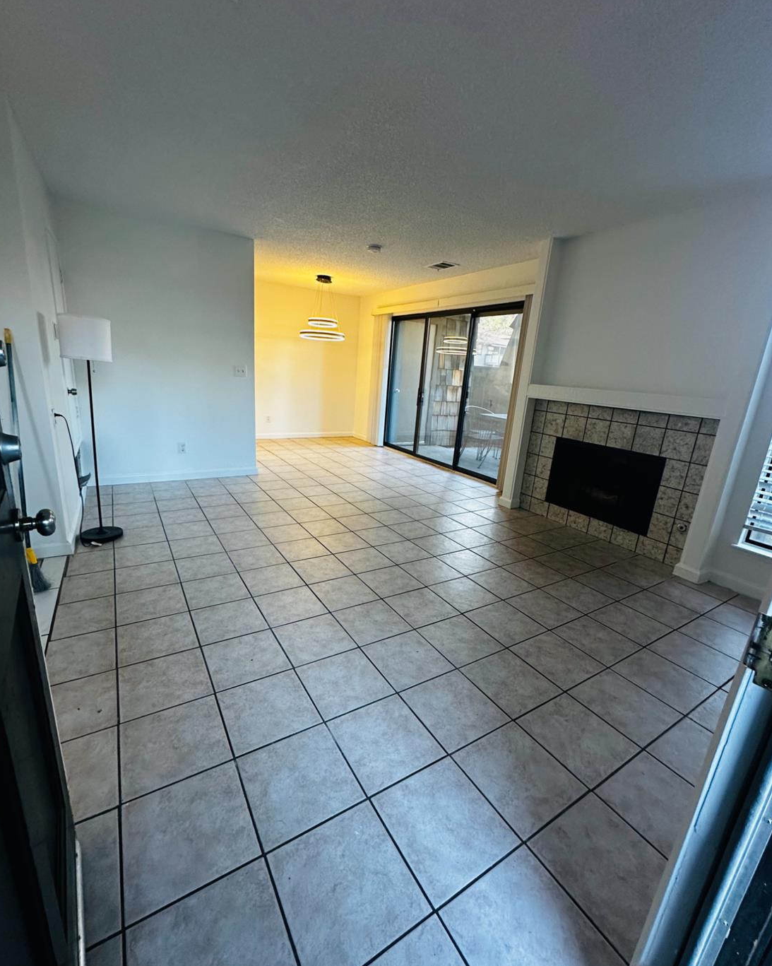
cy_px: 488
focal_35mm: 15
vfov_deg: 96.8
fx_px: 429
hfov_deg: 84.0
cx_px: 378
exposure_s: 1/120
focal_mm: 2.22
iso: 200
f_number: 2.2
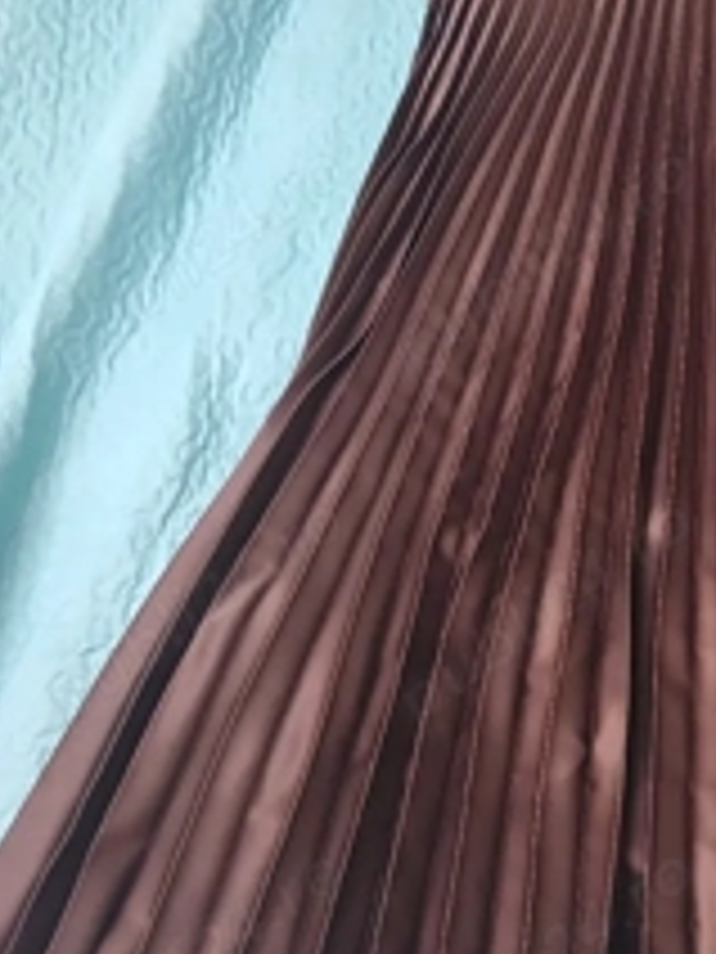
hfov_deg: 28.6
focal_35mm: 49
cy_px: 315
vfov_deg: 38.5
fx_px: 1351
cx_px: 635
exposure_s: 1/33.3
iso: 250
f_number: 1.8
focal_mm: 3.98
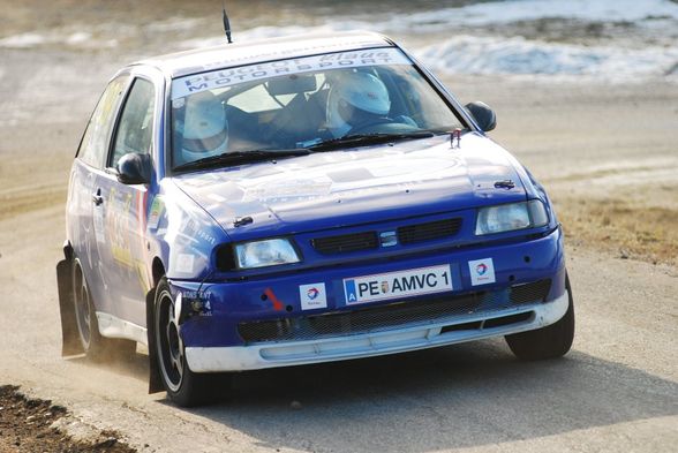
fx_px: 5230
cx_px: 339
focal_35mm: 278
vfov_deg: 5.0
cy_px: 226
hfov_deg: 7.4
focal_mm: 185
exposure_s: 1/400
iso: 100
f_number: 3.5
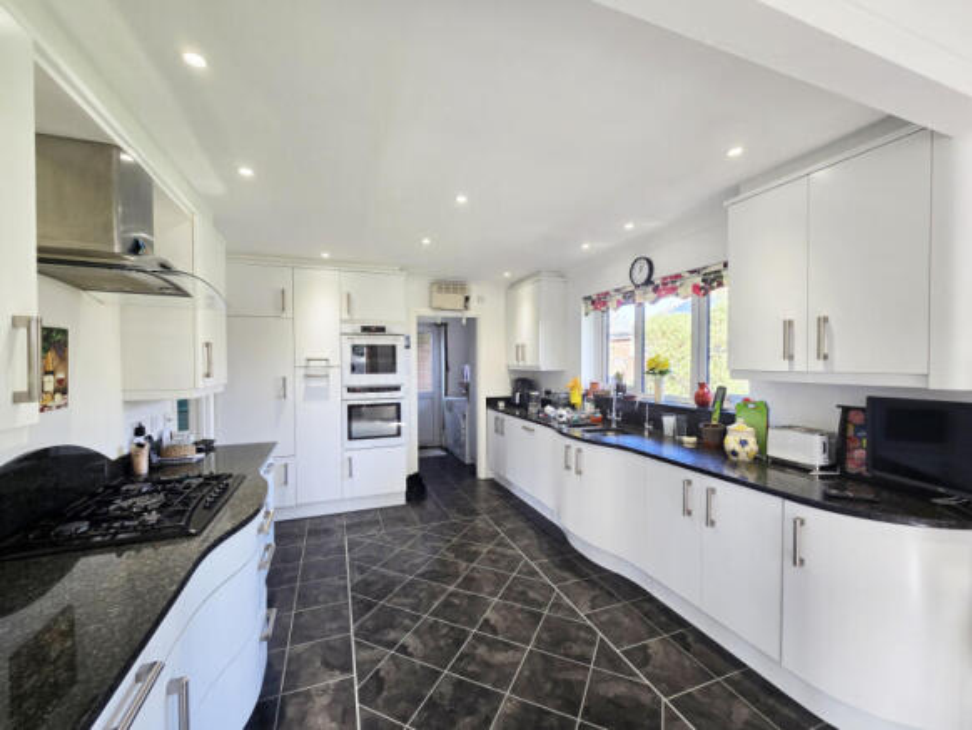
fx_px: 365
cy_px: 365
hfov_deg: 106.2
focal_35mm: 13
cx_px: 486
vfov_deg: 90.0
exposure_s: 1/50
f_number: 2.2
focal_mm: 2.2
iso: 100
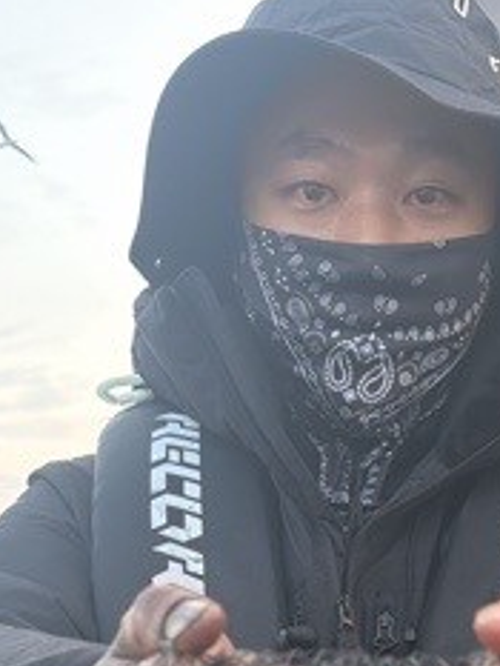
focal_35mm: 66
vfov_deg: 25.7
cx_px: 383
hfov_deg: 22.0
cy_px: 838
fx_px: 1270
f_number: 1.78
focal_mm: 6.76
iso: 200
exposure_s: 1/96
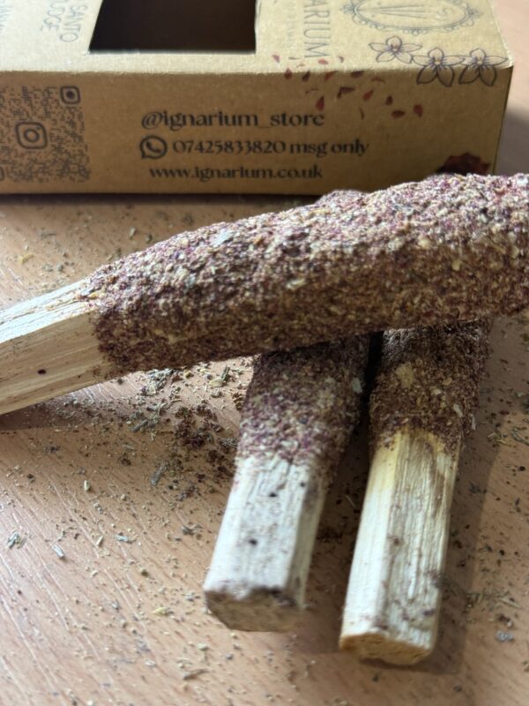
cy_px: 353
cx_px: 264
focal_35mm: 48
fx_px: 978
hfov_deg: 30.3
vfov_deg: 39.7
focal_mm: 6.76
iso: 125
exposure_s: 1/50
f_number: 1.78
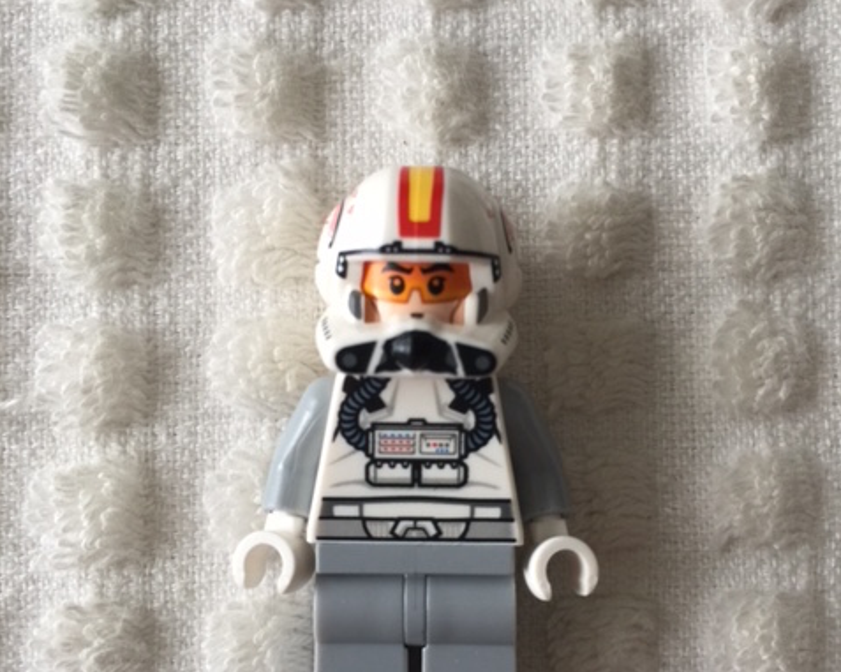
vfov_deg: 39.0
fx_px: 945
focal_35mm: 38
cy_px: 392
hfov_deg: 48.0
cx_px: 421
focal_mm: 4.15
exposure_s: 1/30
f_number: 2.2
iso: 32
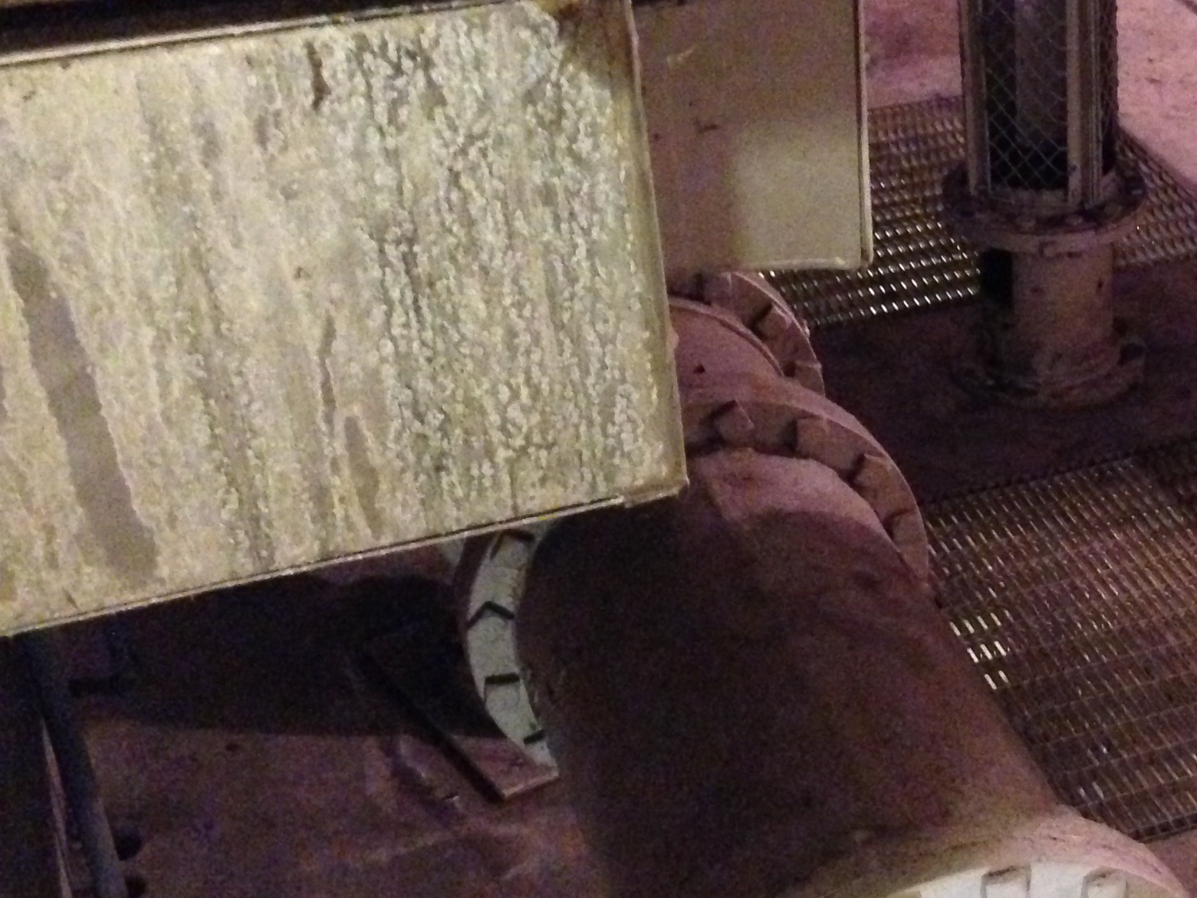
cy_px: 466
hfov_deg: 26.6
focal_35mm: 69
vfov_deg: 21.3
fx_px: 2386
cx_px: 1206
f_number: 2.4
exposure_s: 1/15
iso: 800
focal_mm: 4.12
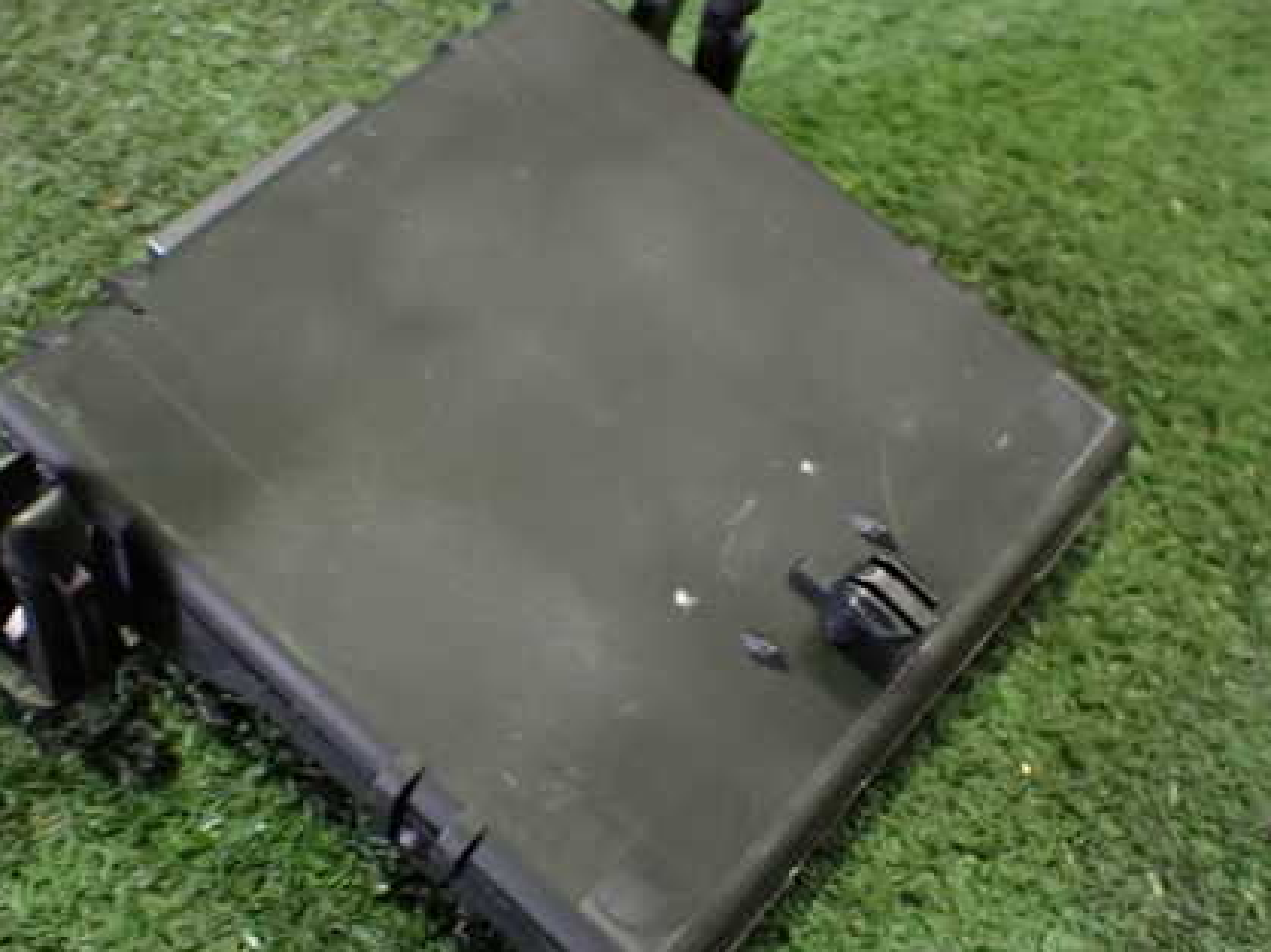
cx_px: 558
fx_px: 1578
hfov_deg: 43.8
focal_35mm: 43
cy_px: 552
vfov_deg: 33.5
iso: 800
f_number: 2.3
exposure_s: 1/40
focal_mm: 5.4
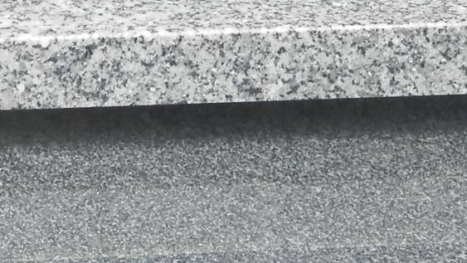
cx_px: 100
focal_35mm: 337
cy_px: -431
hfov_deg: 6.4
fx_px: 4174
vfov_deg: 3.5
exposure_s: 1/125
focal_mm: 12.2
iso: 200
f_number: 4
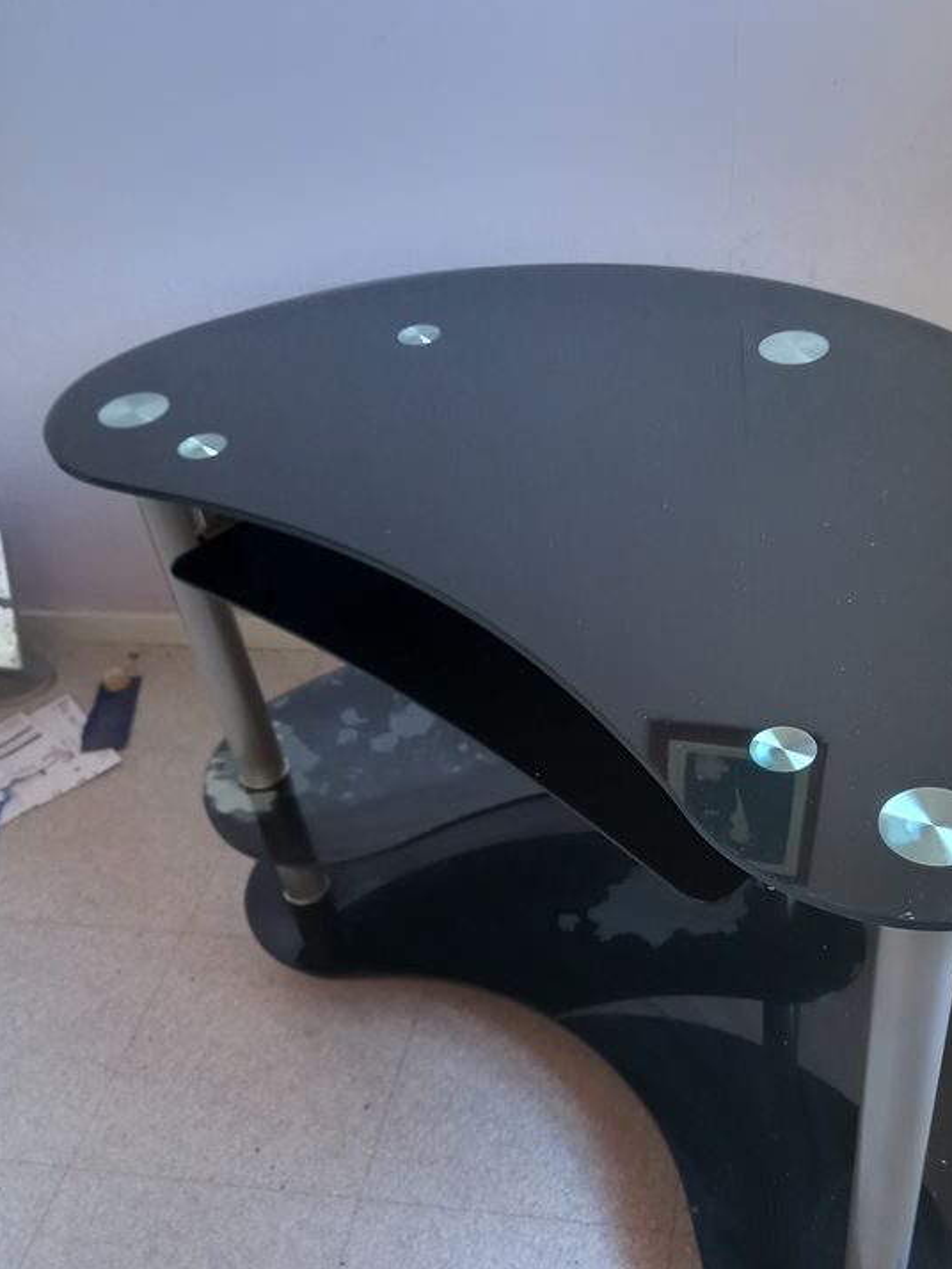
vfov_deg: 52.2
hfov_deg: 40.4
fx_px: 1283
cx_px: 602
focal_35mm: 35
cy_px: 768
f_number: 2
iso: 250
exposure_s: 1/24
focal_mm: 4.6
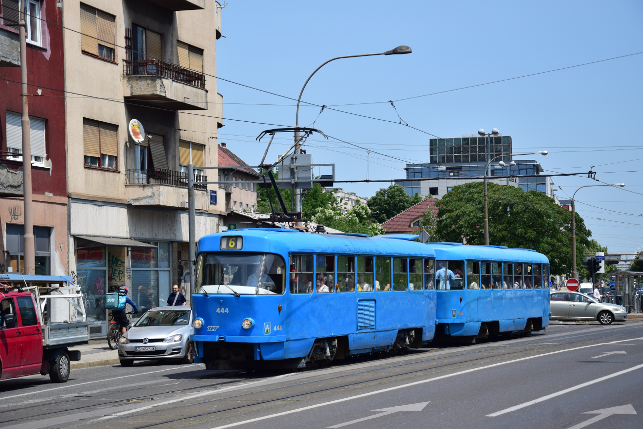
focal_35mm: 99
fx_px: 1768
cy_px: 214
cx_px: 322
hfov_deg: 20.6
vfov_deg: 13.8
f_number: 6.3
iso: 200
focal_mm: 66
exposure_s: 1/1000
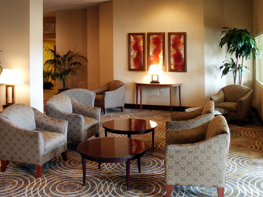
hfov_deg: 48.9
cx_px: 122
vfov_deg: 37.7
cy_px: 98
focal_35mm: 38
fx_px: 289
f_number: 3
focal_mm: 7.18
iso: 200
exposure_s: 1/8
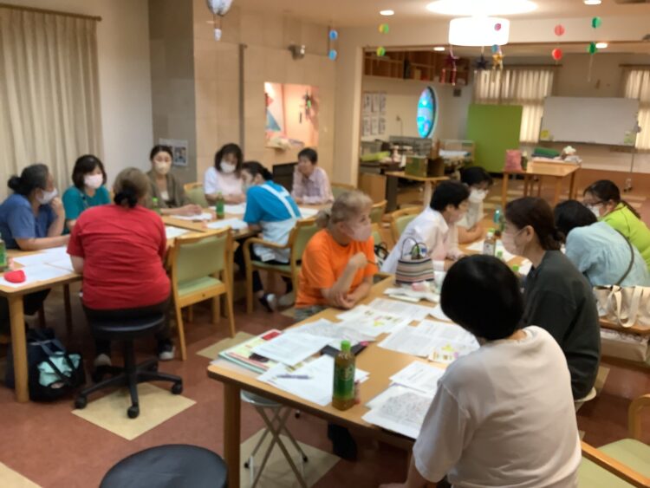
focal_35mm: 31
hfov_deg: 58.3
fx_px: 582
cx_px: 325
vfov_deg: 45.5
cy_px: 244
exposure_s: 1/50
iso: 200
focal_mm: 3.3
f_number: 2.4
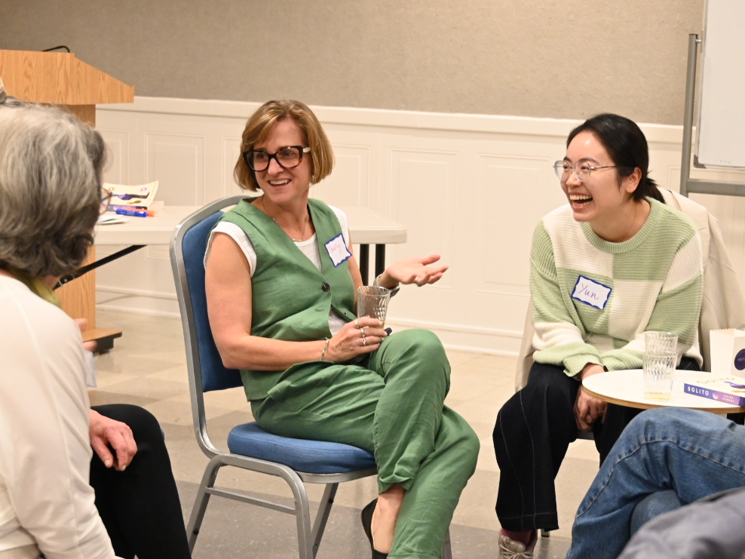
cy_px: 394
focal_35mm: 83
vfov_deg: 17.8
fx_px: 1782
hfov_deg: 23.6
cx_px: 407
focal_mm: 35
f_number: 4
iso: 2500
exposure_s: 1/60
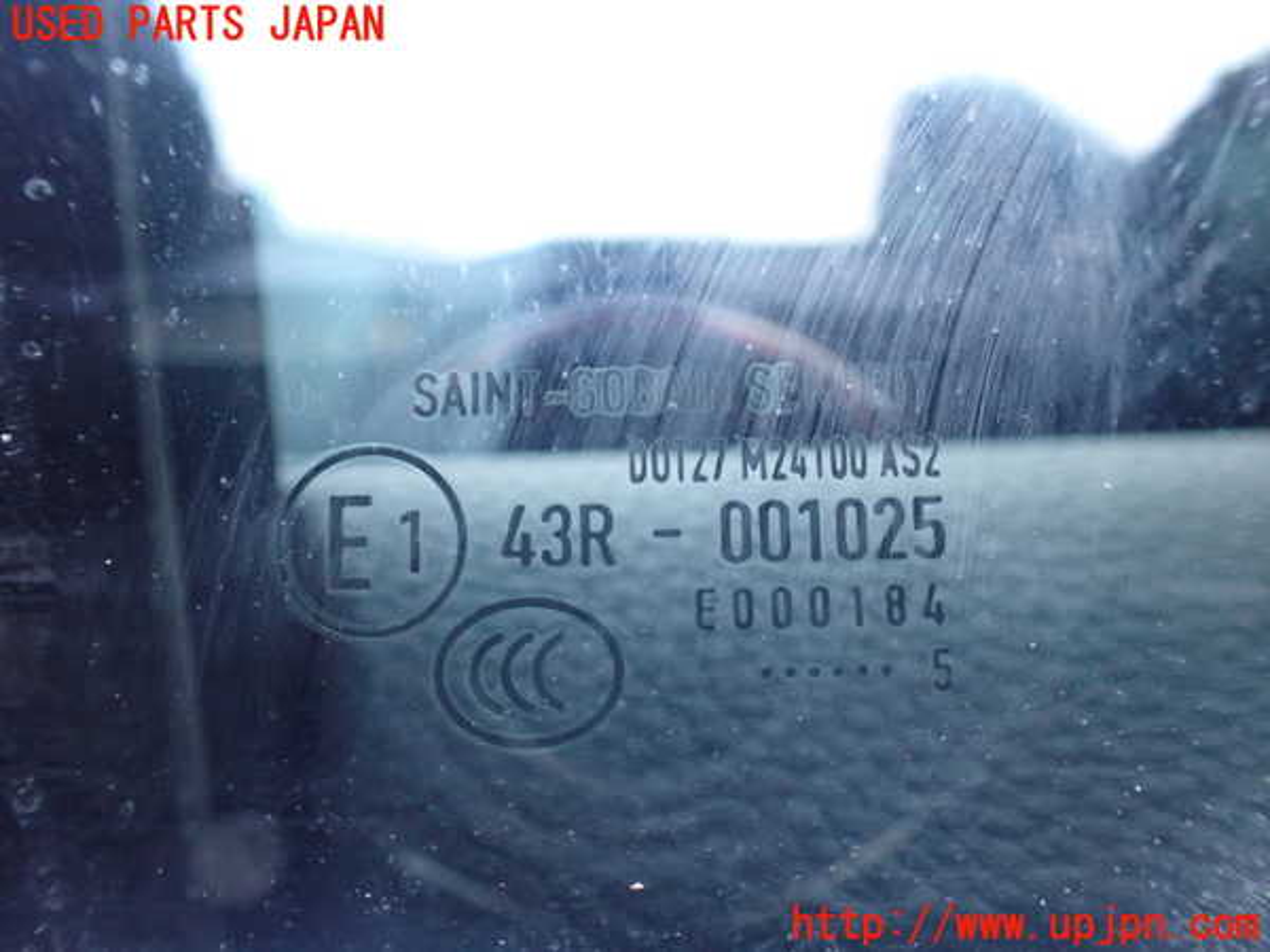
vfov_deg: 46.8
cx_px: 635
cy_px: 476
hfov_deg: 60.0
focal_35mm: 30
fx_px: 1101
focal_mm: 5.4
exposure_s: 1/40
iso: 800
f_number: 2.3
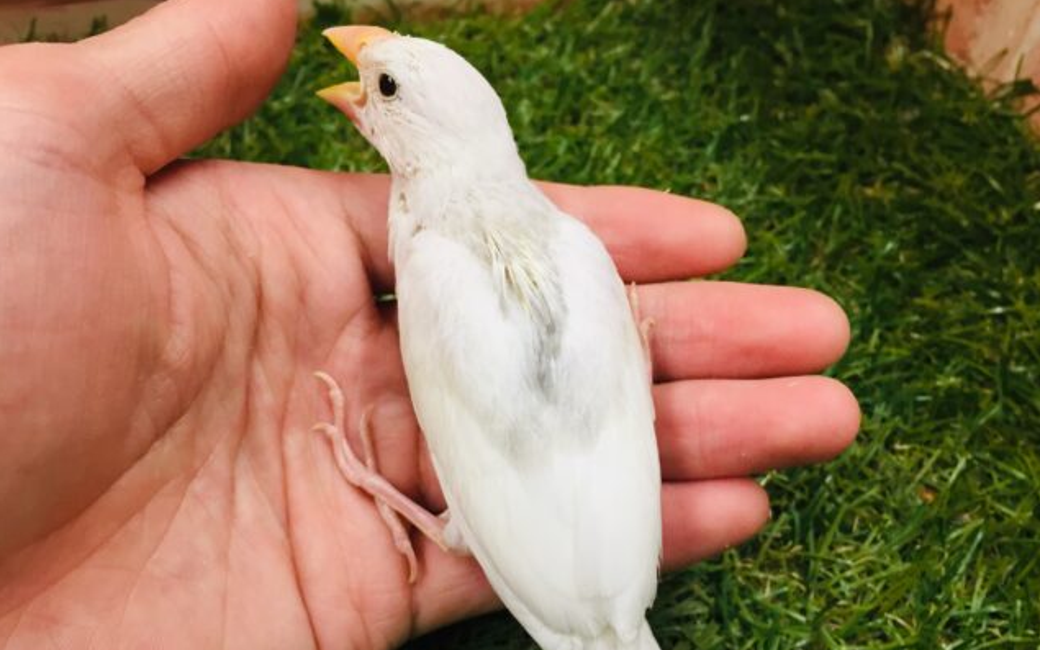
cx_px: 518
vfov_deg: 40.4
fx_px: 879
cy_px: 388
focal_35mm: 31
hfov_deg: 61.2
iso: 40
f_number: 2.2
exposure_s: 1/30
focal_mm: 4.15
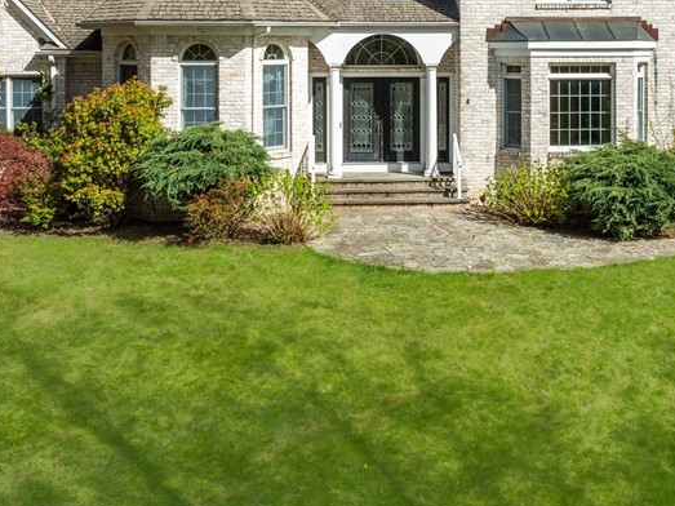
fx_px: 916
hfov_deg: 40.4
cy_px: 59
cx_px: 365
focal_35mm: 47
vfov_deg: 29.7
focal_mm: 12.29
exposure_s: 1/240
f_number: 2.8
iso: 100
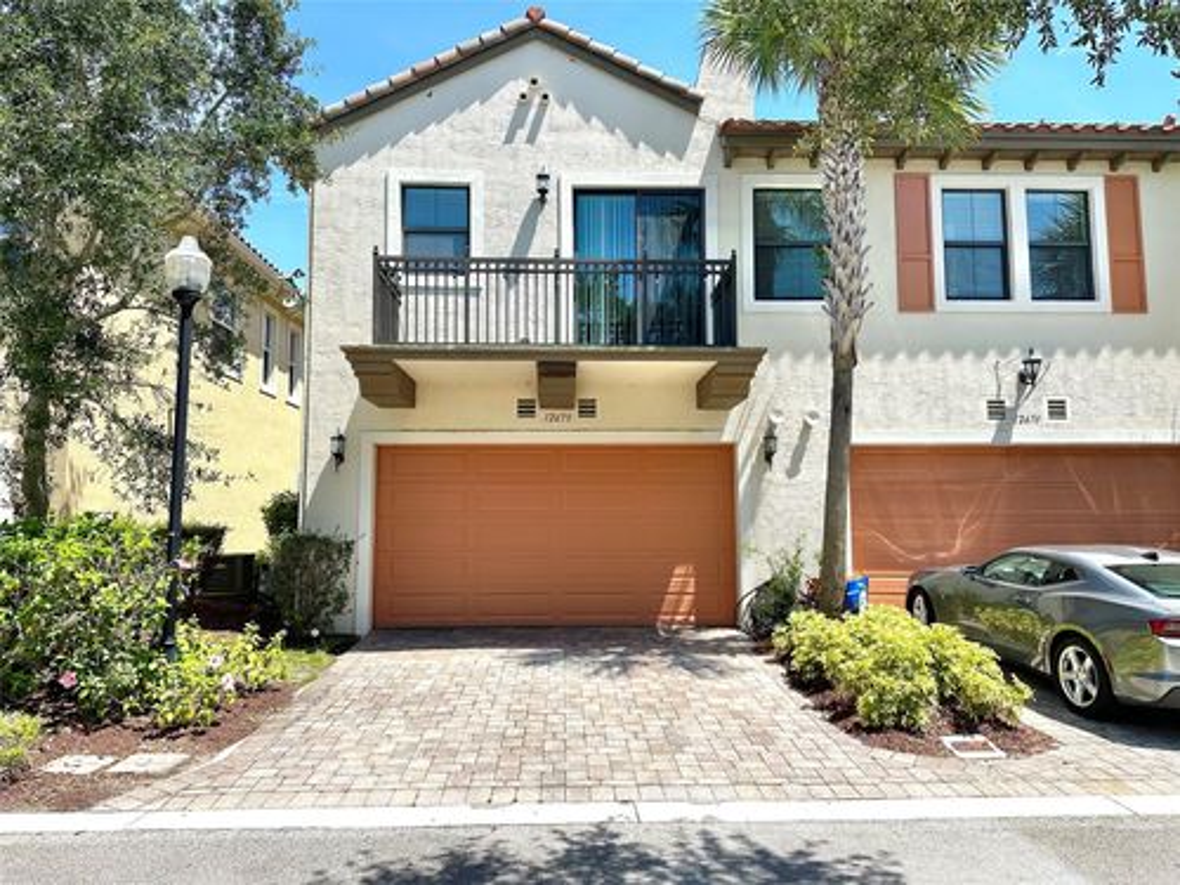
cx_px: 590
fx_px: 818
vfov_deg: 56.8
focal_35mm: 24
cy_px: 442
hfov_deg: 71.6
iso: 80
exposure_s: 1/4348
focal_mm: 6.86
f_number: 1.78
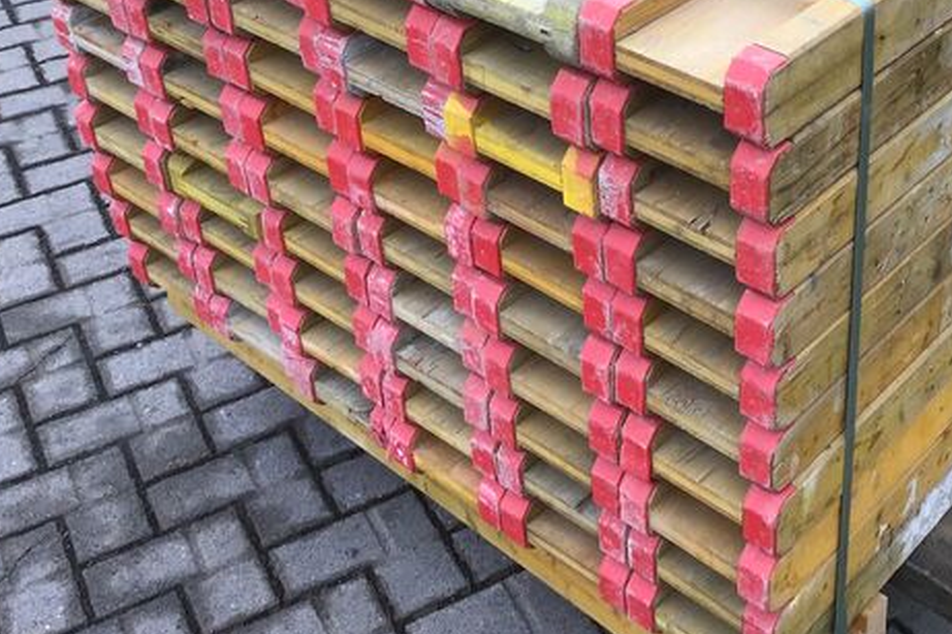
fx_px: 1480
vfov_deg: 23.7
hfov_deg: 34.8
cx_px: 729
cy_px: 109
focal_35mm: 56
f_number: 2.4
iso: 40
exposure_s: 1/100
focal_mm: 3.3
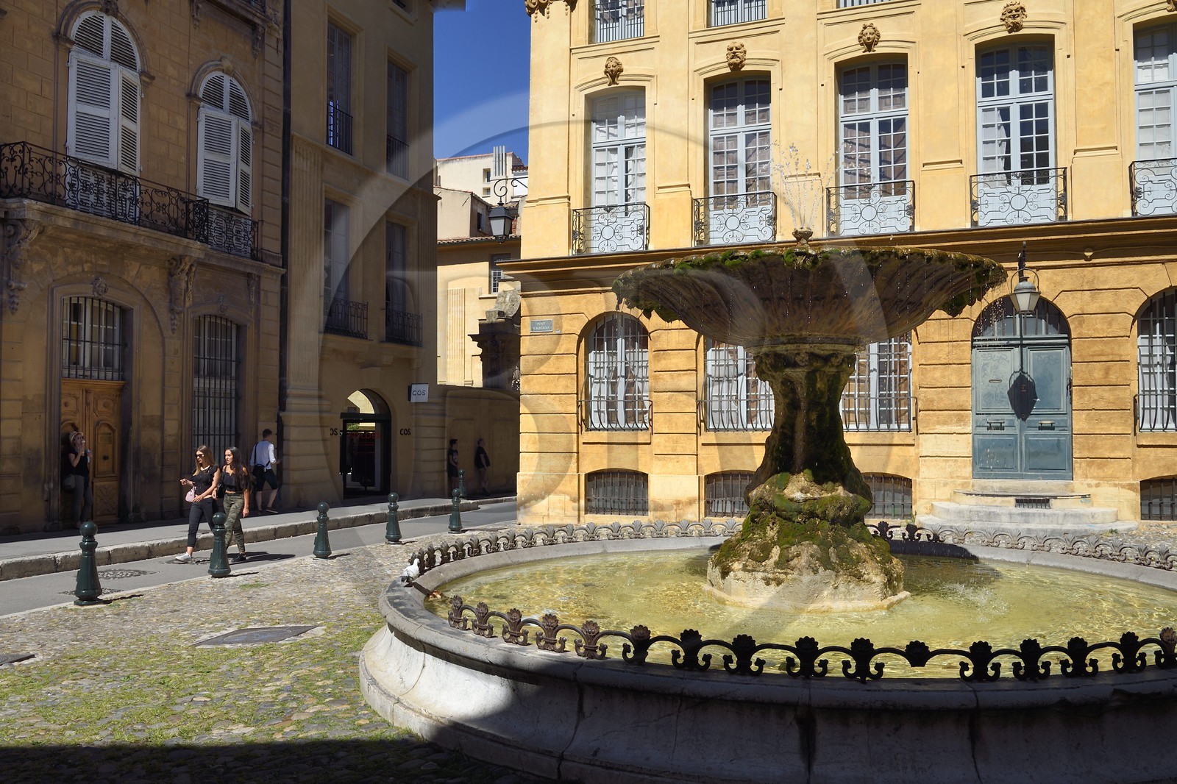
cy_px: 392
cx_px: 588
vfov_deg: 43.6
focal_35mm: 30
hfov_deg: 61.9
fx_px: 981
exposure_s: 1/320
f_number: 13
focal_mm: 30
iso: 200
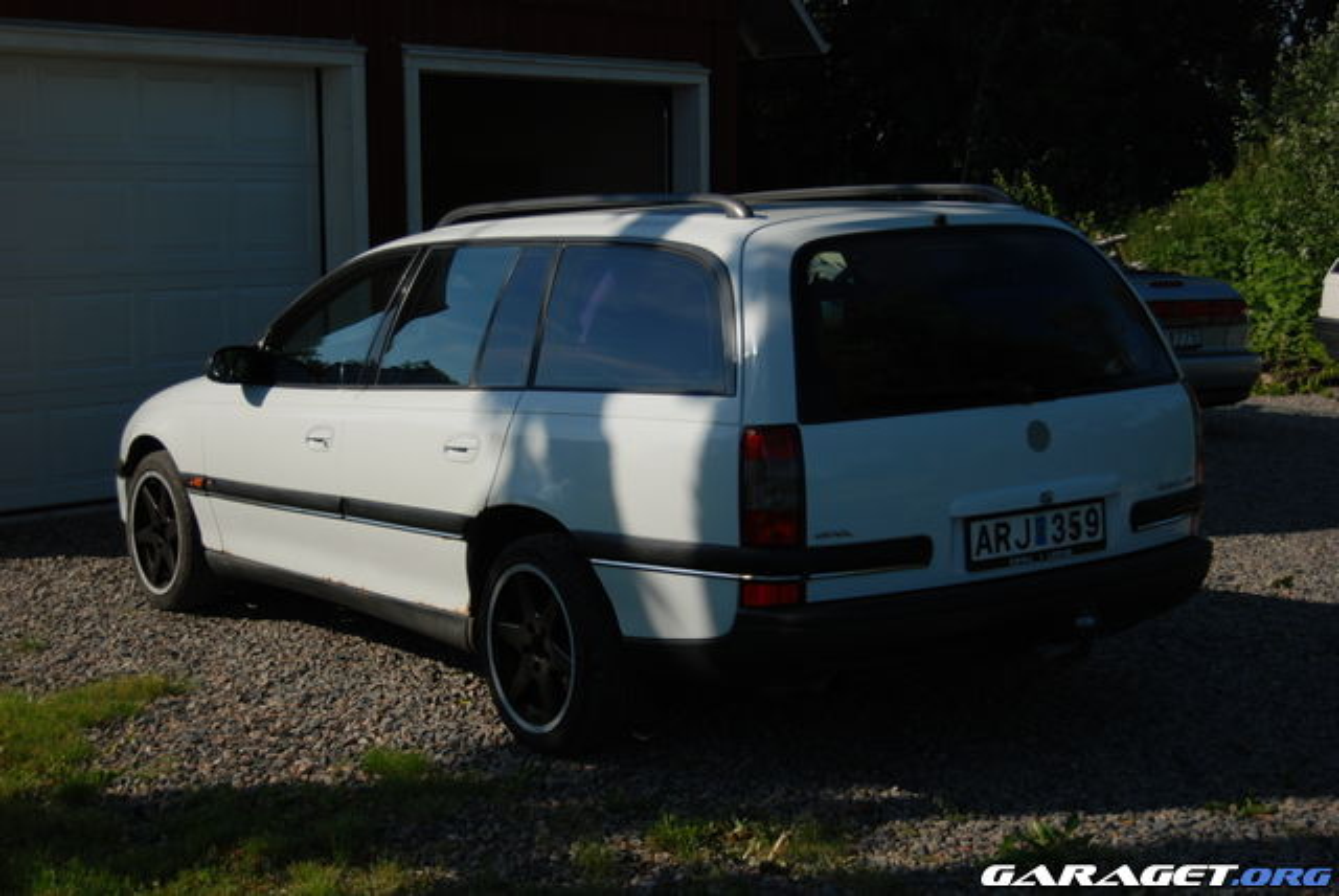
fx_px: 2122
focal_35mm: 57
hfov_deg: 35.0
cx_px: 670
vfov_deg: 23.8
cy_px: 448
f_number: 5
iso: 100
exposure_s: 1/1000
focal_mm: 38
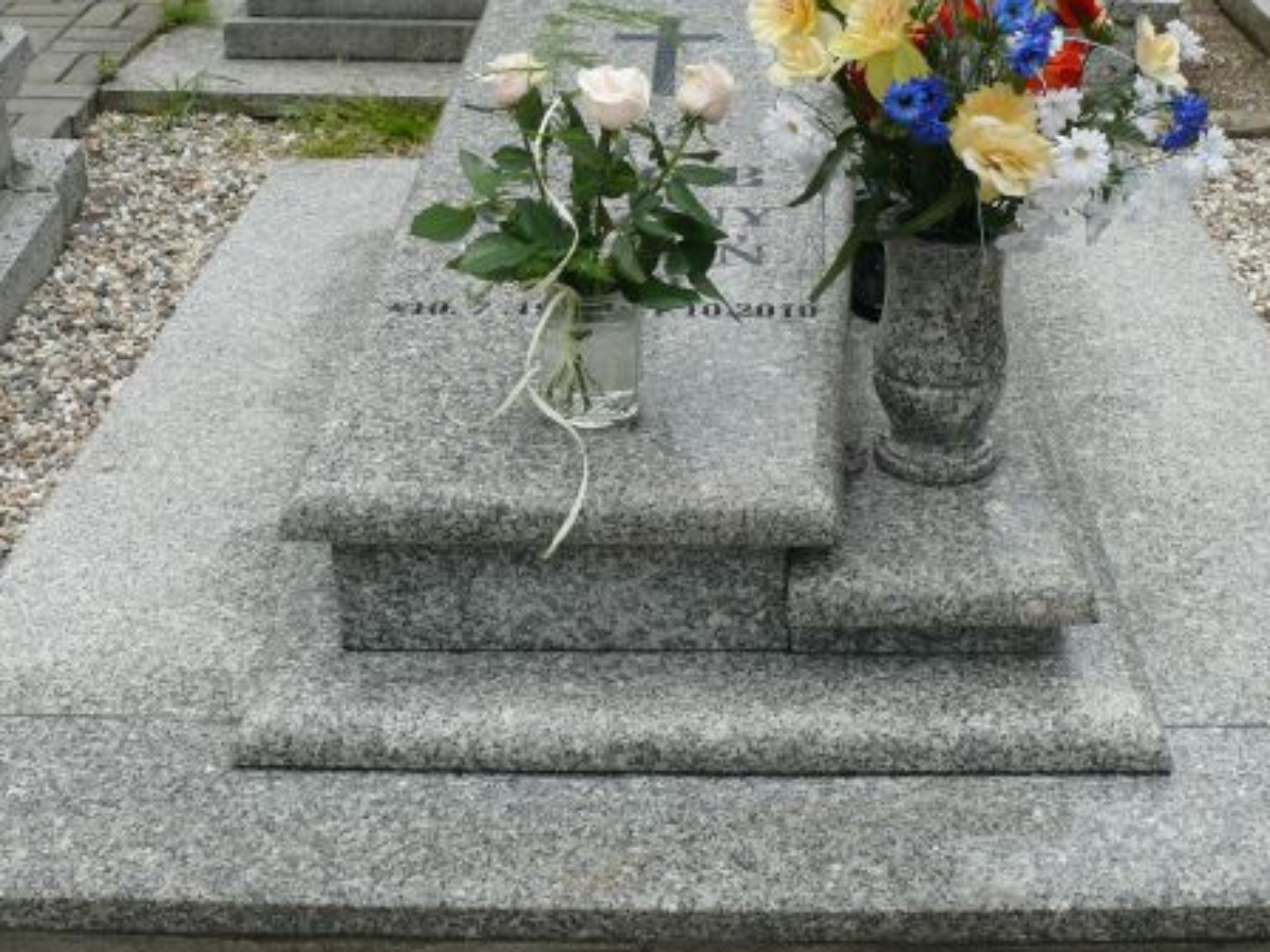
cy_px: 405
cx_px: 754
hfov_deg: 38.1
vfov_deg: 29.1
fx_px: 1834
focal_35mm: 50
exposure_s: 1/250
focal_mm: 7.4
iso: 100
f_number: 4
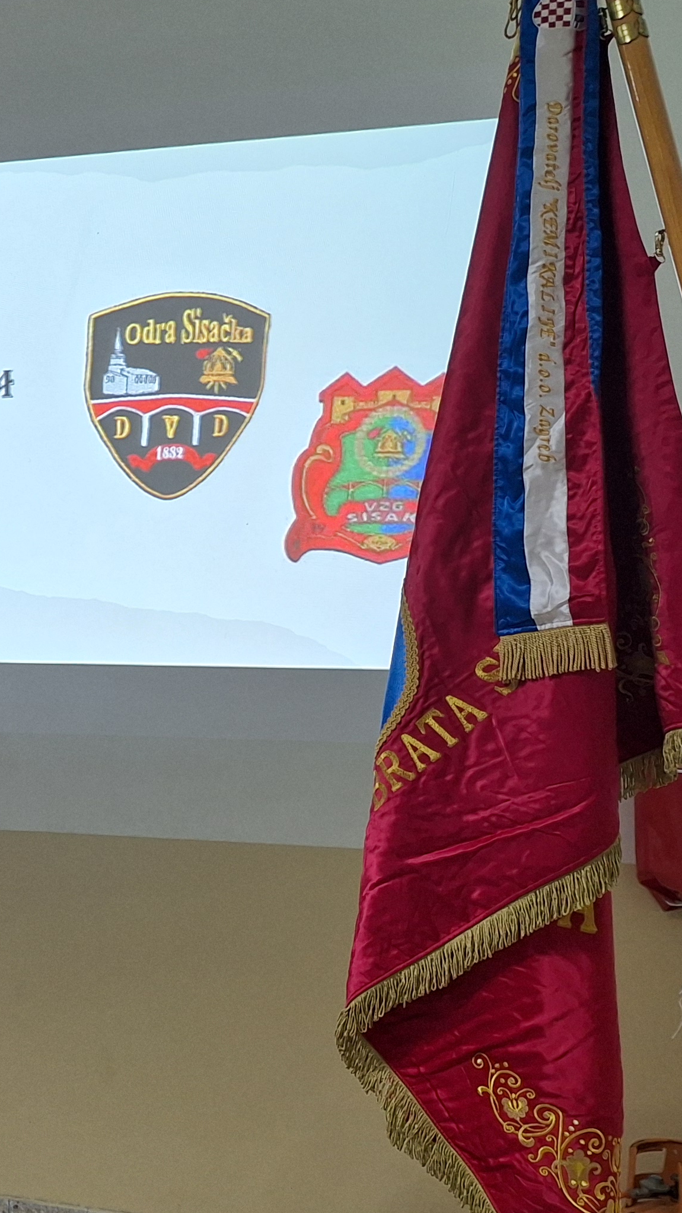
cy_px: 728
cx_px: -402
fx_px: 1608
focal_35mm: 50
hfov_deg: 19.9
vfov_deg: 41.1
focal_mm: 5.54
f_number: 1.8
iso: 125
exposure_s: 1/50
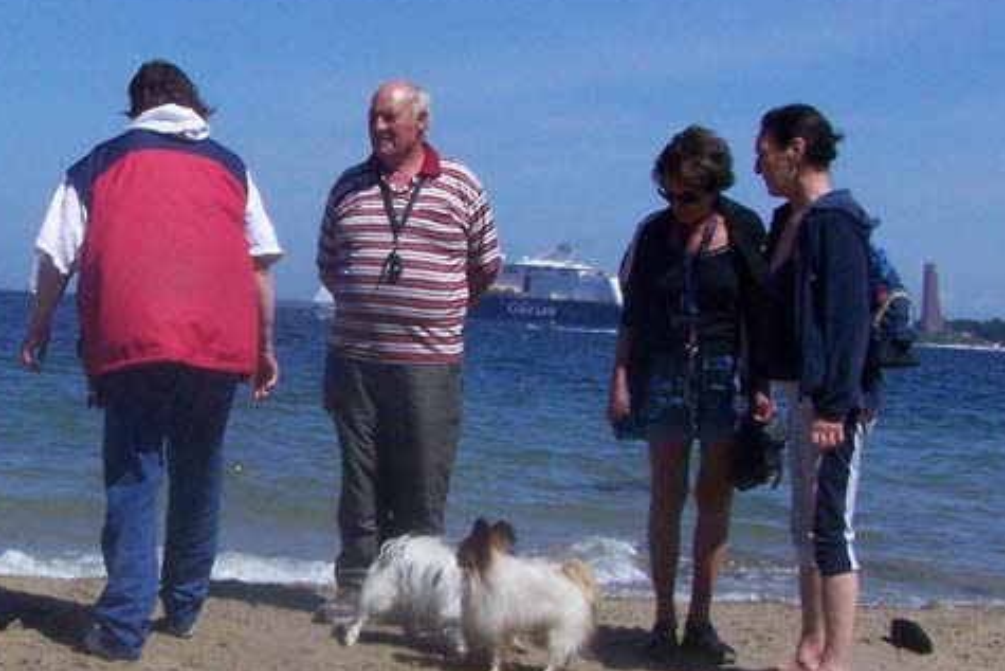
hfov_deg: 39.6
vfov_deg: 27.0
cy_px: 345
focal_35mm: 50
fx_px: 1396
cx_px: 506
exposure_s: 1/1250
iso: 160
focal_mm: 6.3
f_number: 5.6
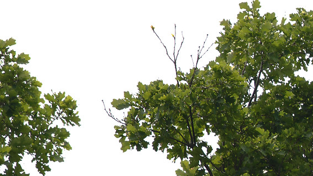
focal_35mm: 1767
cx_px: 625
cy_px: 124
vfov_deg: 0.7
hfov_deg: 1.2
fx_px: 14665
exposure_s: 1/640
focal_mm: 400
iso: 100
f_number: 6.3
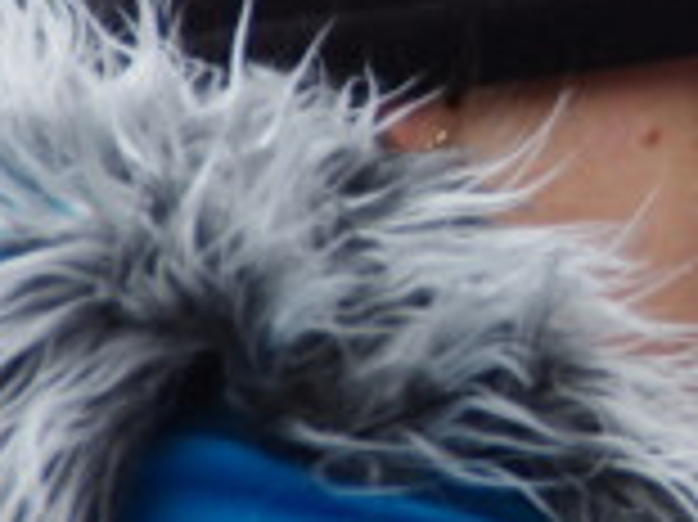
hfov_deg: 2.1
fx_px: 18718
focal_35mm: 929
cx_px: 743
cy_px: 106
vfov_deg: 1.6
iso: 200
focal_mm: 200
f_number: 6.3
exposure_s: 1/250
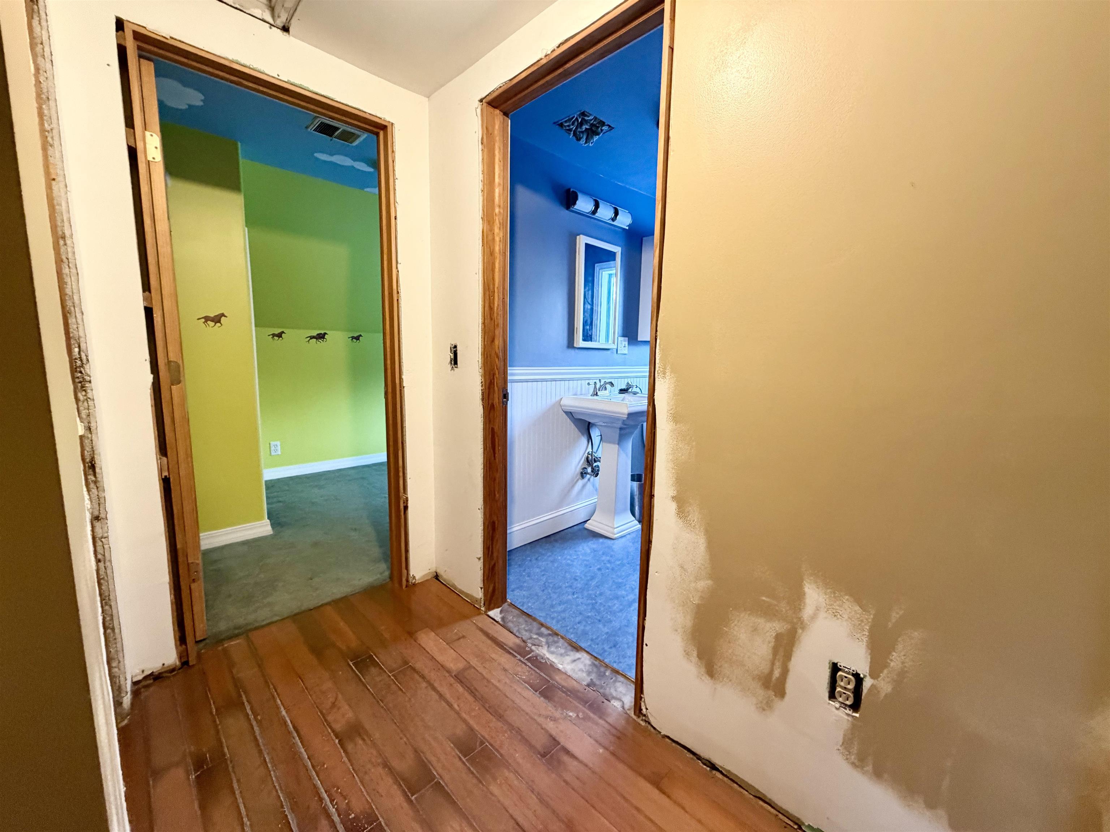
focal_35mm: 14
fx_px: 449
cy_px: 416
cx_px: 555
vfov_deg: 85.7
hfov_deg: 102.1
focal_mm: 2.22
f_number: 2.2
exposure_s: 1/60
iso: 320
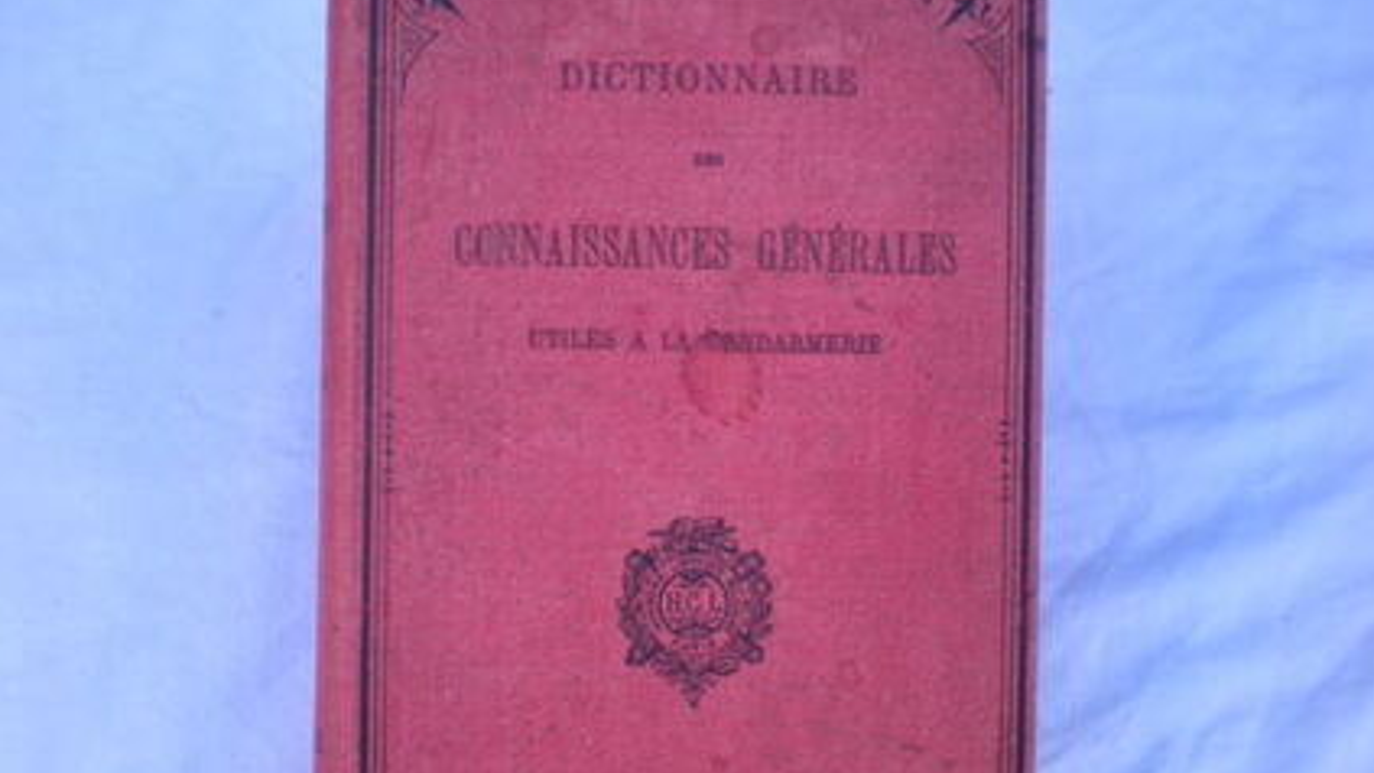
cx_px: 672
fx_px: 1712
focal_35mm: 47
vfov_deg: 25.4
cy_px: 455
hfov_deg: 43.7
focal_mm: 6.3
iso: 65
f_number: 3.1
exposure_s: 1/57
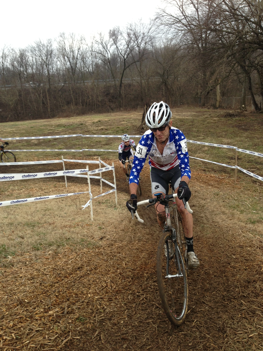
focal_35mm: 33
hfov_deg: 42.9
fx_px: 334
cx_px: 132
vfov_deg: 55.4
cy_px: 176
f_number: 2.4
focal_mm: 4.13
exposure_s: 1/284
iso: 50
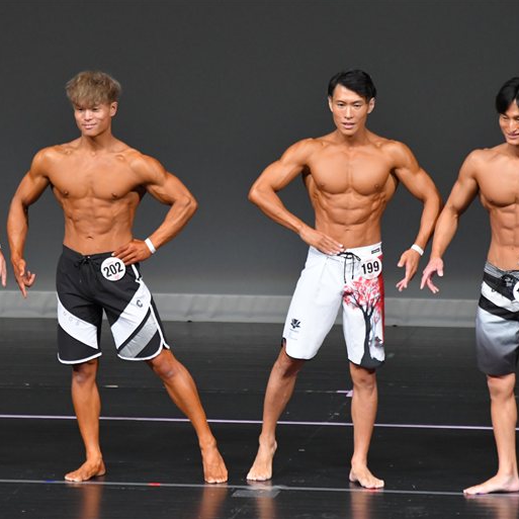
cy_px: 260
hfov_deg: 4.3
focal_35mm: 404
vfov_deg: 4.3
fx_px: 6853
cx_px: 196
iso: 4000
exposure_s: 1/400
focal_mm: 210
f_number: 5.6
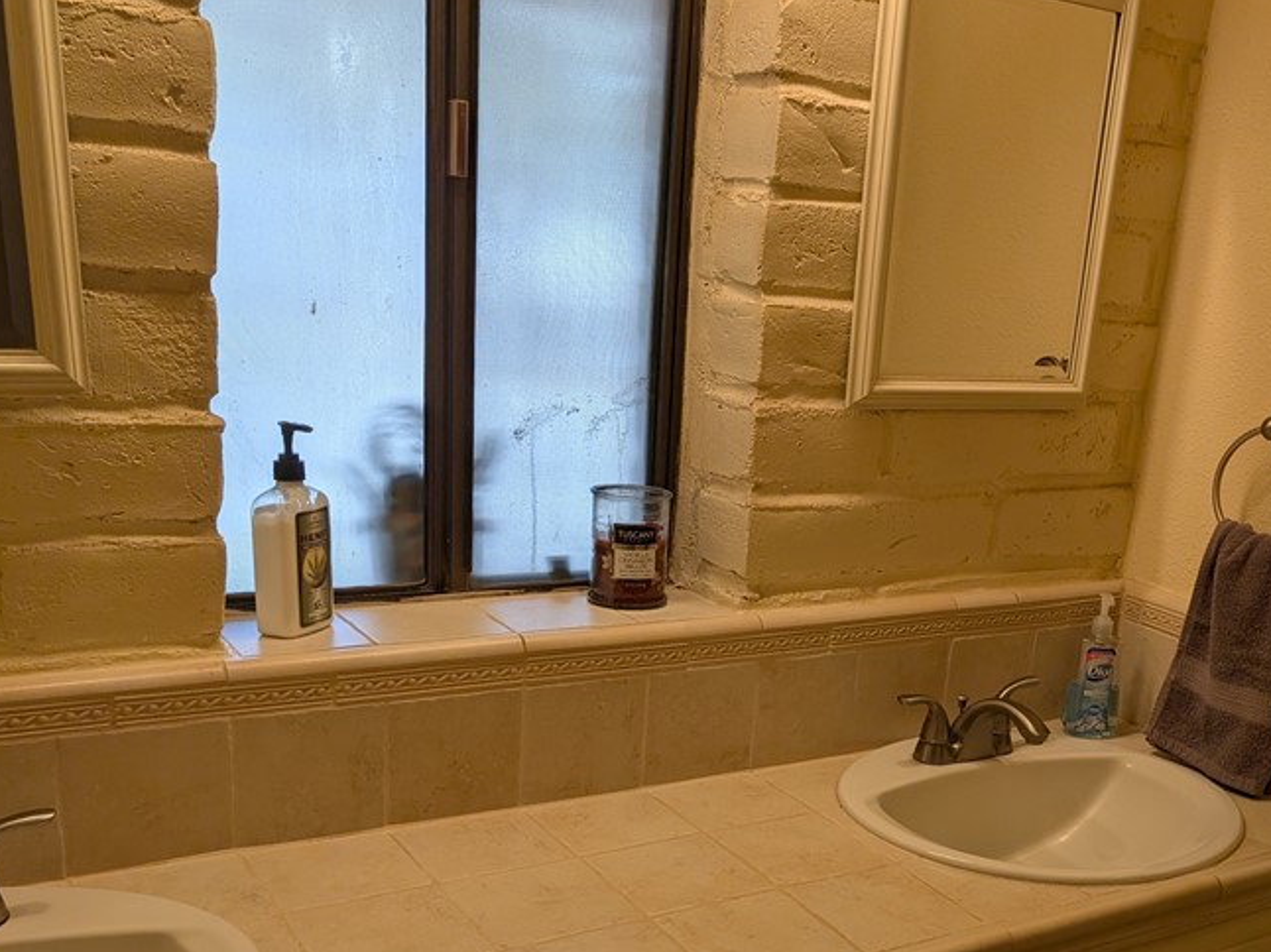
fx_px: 1395
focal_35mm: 38
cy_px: 704
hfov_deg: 48.4
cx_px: 819
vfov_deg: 36.9
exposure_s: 1/120
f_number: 1.68
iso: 21
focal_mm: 6.9
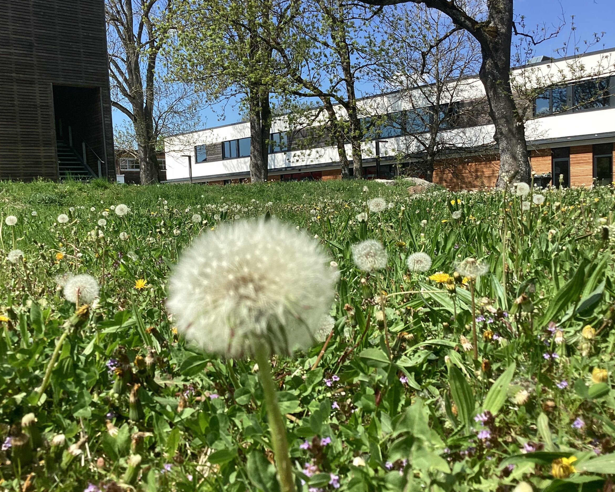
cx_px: 286
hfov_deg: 54.2
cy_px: 245
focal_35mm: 33
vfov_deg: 44.5
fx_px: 601
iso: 25
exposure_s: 1/1045
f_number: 2.4
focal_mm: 3.3
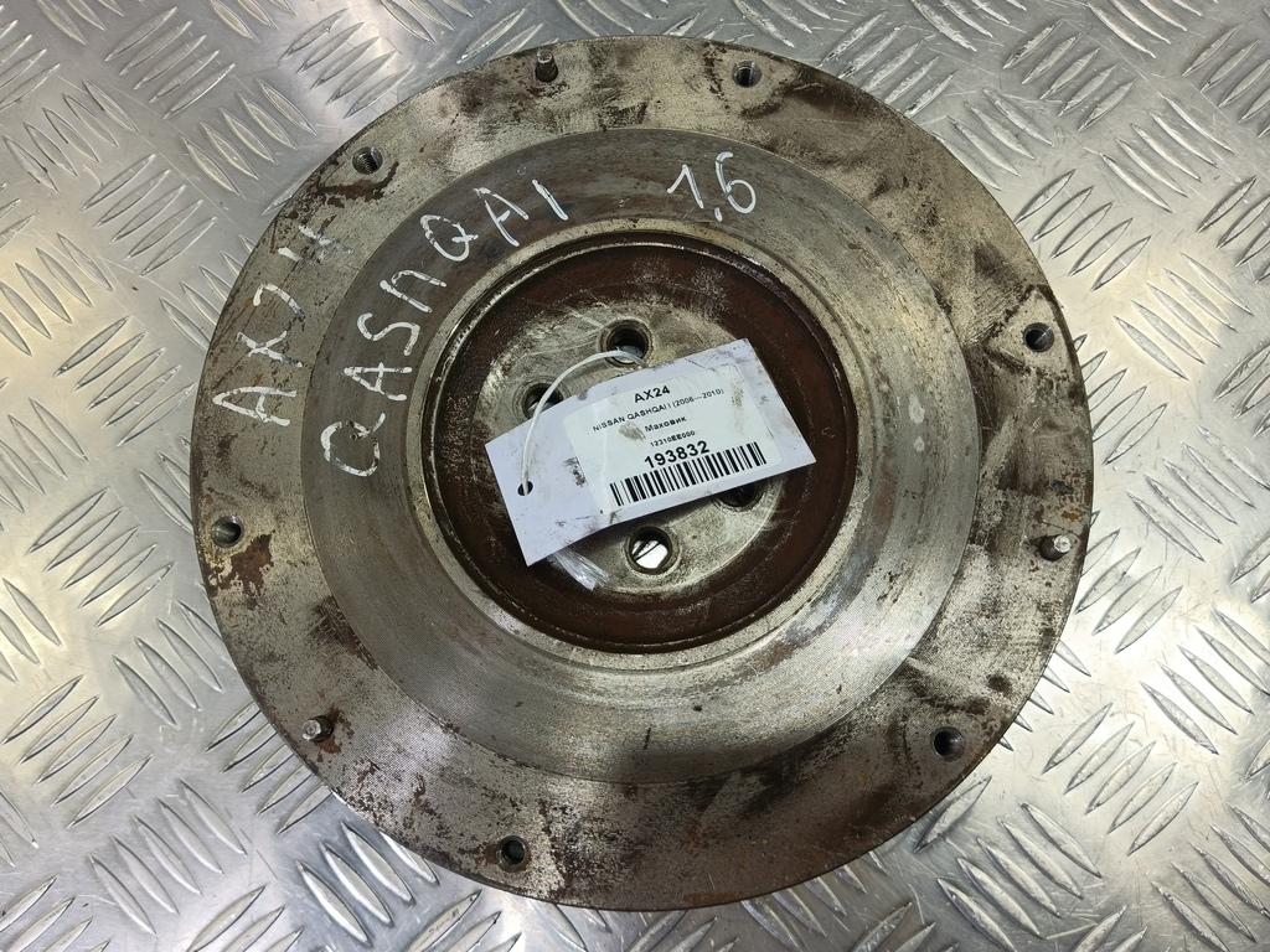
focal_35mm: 23
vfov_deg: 58.9
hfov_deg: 73.9
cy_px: 476
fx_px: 844
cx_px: 635
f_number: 1.6
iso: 121
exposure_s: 1/50
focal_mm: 4.11
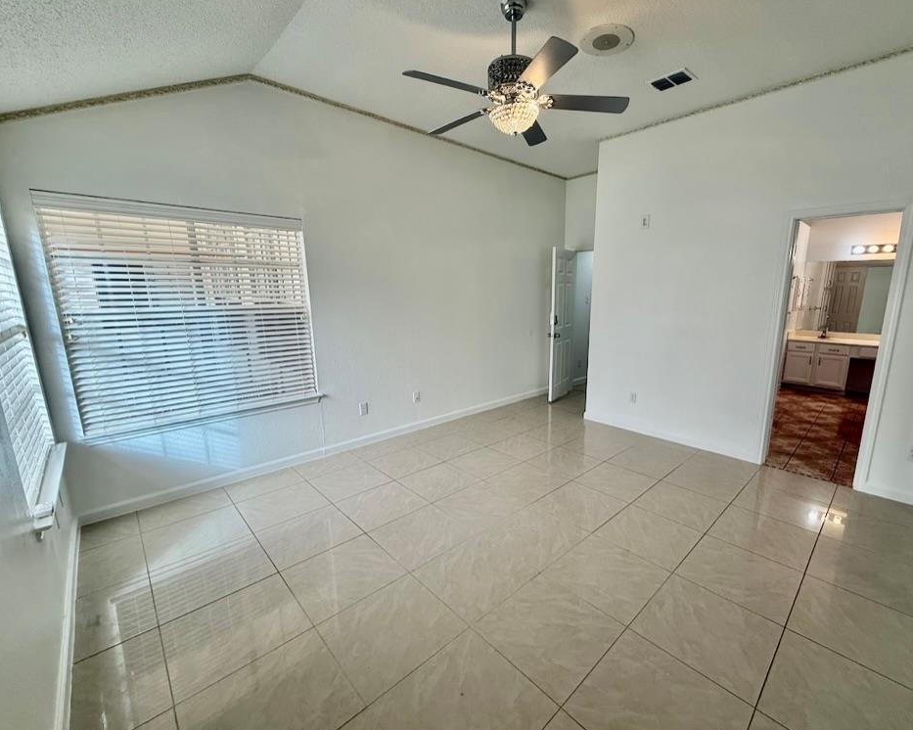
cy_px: 368
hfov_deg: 96.5
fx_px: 405
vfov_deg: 84.0
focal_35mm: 15
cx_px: 498
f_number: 2.2
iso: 100
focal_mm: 2.22
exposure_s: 1/120
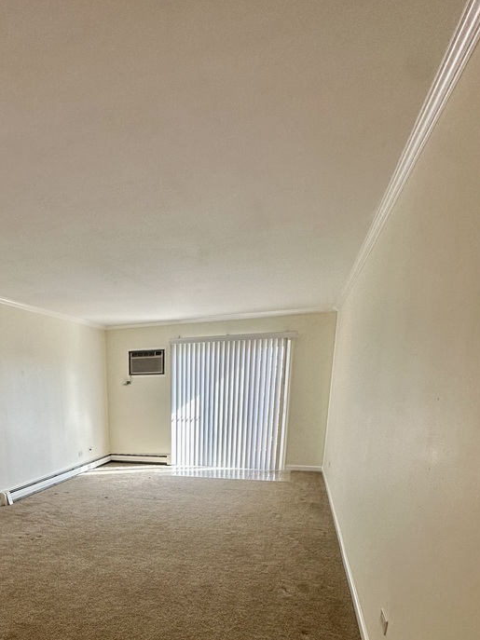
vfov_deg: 70.3
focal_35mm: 22
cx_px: 139
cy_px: 494
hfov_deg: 58.8
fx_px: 407
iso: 160
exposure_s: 1/120
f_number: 2.2
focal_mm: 2.22
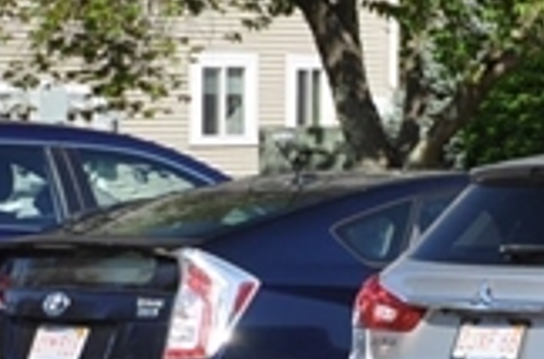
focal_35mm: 190
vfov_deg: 7.2
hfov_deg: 8.8
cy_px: 127
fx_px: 2863
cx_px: 1656
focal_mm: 20
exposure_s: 1/160
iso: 200
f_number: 6.3
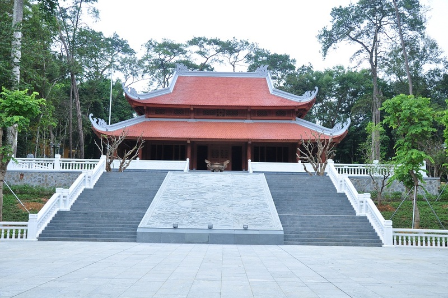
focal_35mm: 38
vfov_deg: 35.4
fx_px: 466
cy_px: 149
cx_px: 224
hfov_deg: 51.3
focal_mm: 25
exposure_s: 1/200
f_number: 8
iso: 200
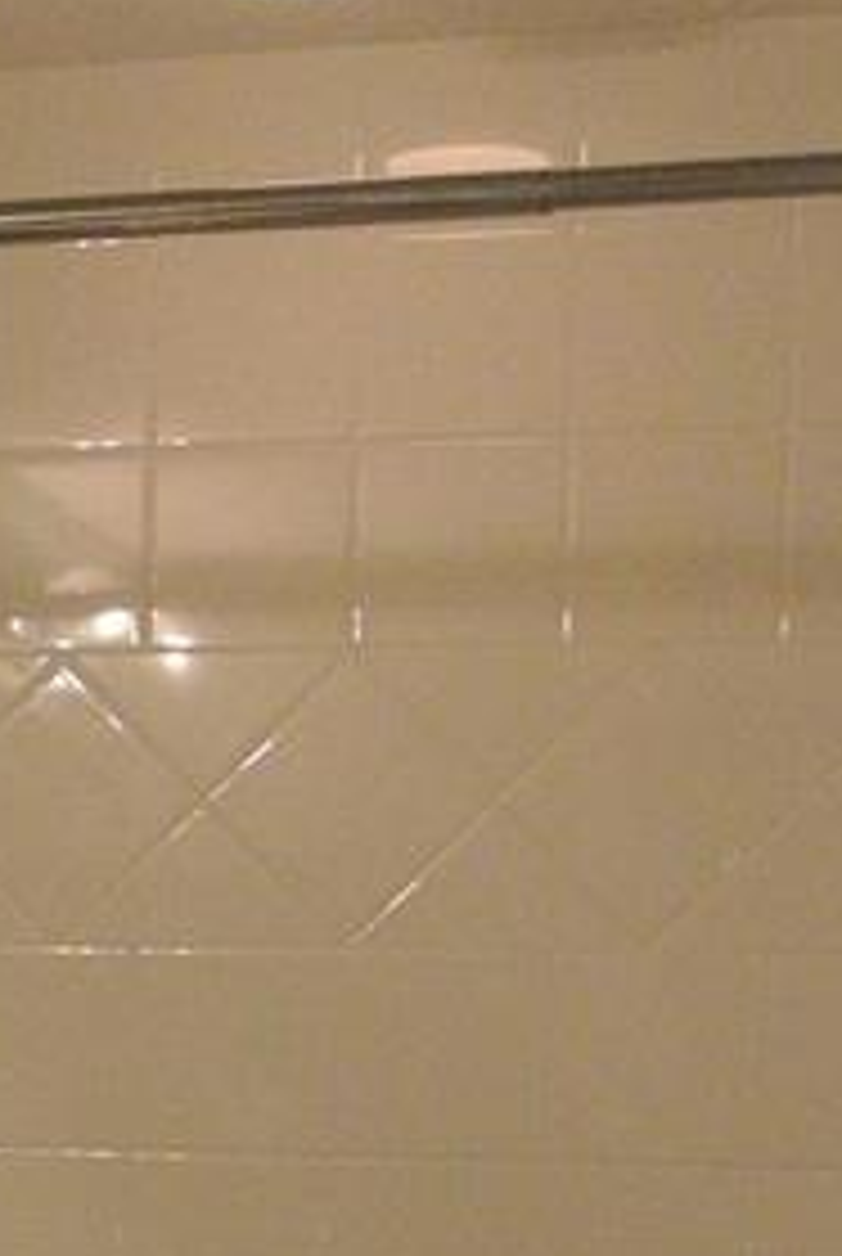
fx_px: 4054
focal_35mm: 116
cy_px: 1315
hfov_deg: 11.3
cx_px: -480
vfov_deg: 17.1
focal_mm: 10
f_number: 3.5
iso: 1600
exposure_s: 1/250
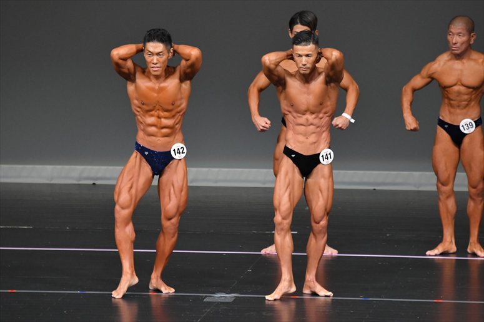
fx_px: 4636
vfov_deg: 4.0
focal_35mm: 345
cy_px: 161
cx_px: 242
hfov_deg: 6.0
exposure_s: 1/400
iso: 4000
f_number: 5.6
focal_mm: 230
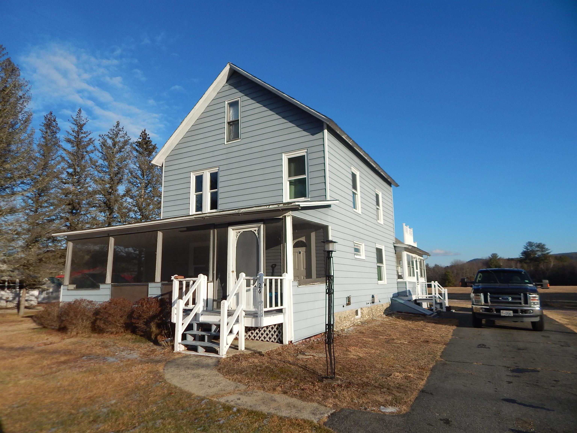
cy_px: 216
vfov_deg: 61.1
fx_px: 367
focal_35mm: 22
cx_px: 288
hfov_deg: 76.4
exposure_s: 1/800
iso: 125
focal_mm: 4
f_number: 6
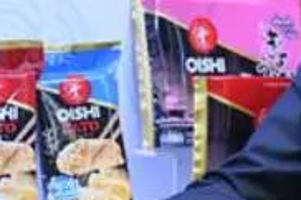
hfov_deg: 10.9
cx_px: 141
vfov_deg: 7.2
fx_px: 1579
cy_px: -33
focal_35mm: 189
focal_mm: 44
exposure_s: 1/200
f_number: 2.8
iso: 640
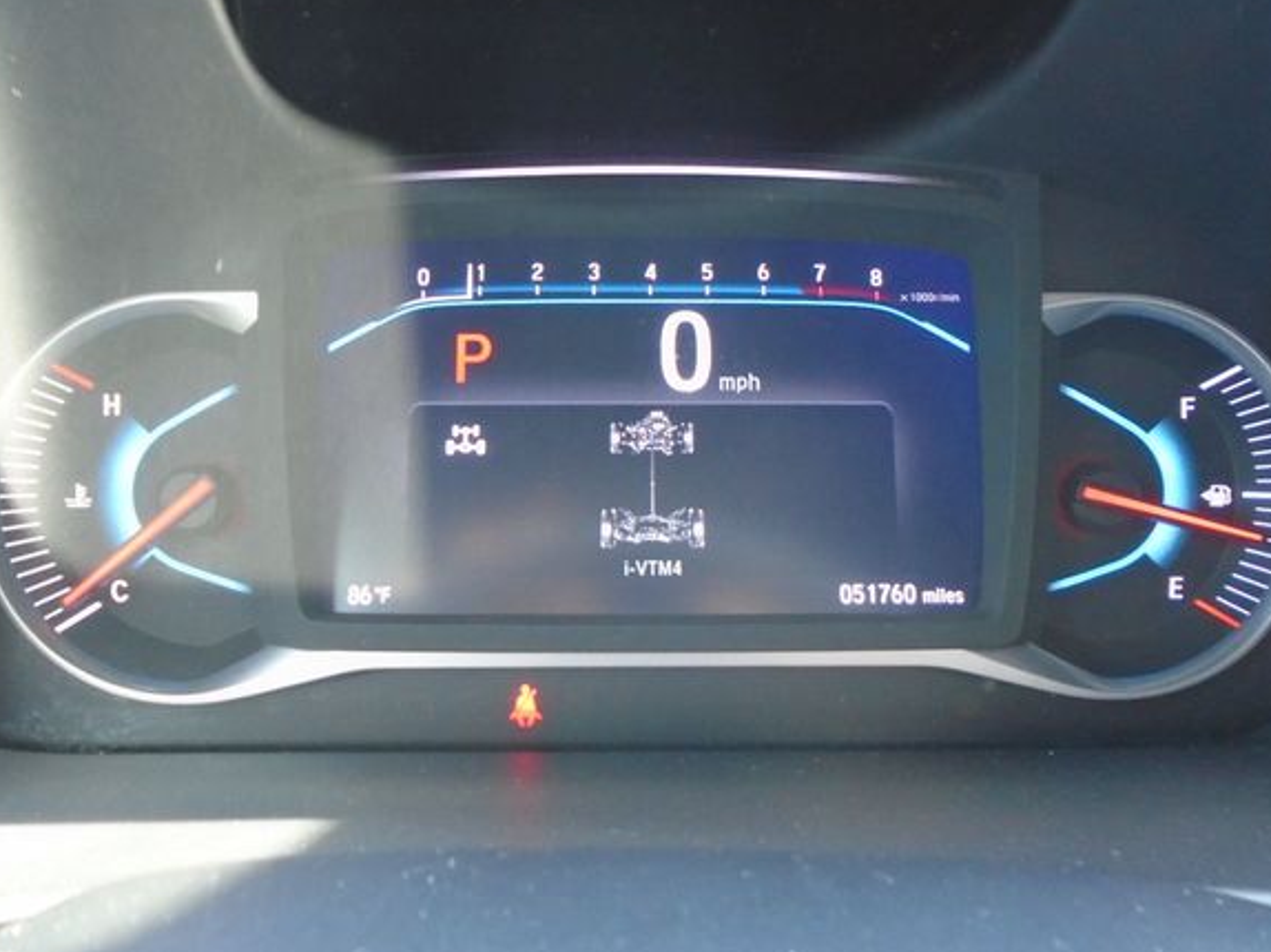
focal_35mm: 29
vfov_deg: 48.2
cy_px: 507
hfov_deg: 61.7
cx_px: 649
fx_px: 1064
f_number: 3.2
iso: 400
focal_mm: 4.6
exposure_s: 1/15
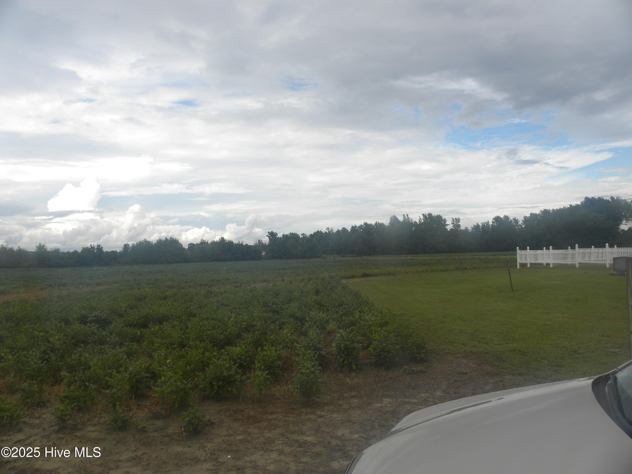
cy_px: 237
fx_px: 475
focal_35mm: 26
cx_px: 316
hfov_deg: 67.3
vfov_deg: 53.1
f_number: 5
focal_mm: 4.6
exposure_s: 1/257
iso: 64
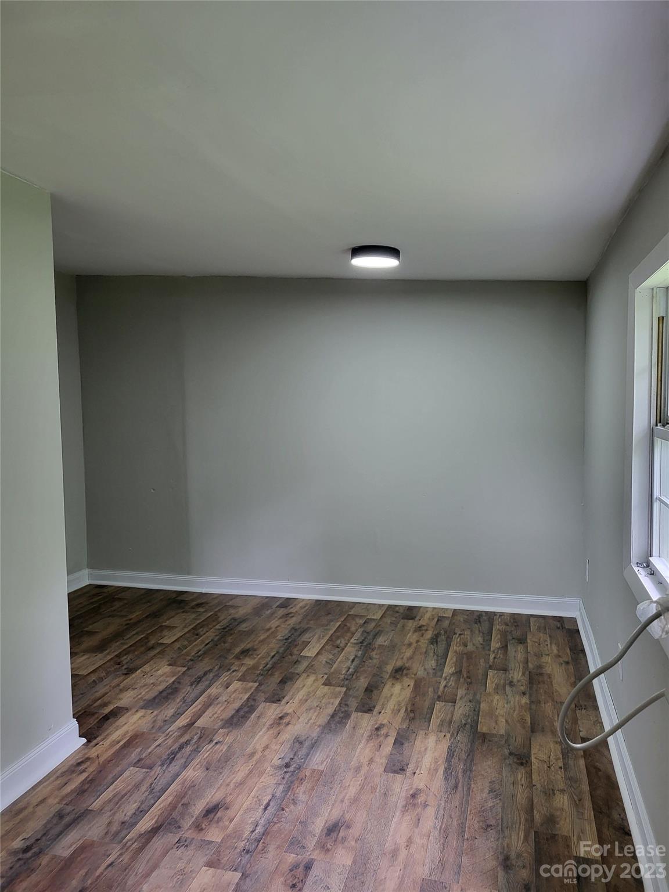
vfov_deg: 67.3
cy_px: 446
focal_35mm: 26
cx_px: 334
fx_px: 670
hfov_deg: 53.1
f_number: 1.8
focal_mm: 5.4
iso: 200
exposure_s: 1/40
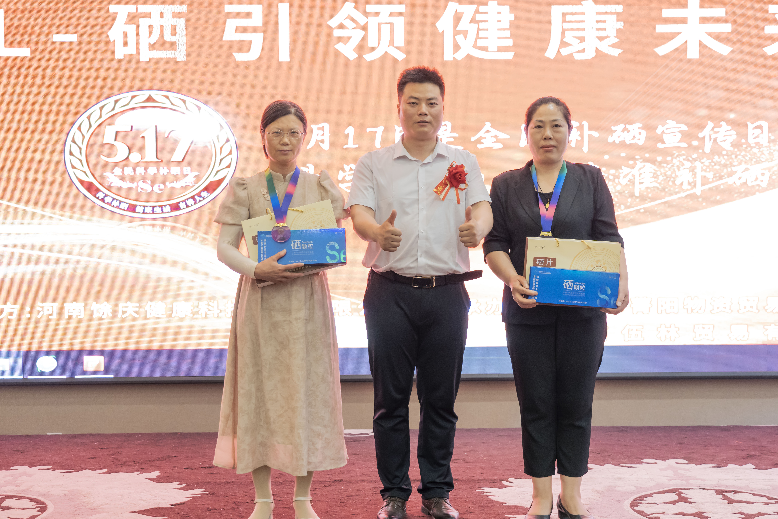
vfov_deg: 26.5
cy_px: 260
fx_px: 1102
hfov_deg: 38.9
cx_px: 389
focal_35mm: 51
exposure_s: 1/100
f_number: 4
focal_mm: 51
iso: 2500
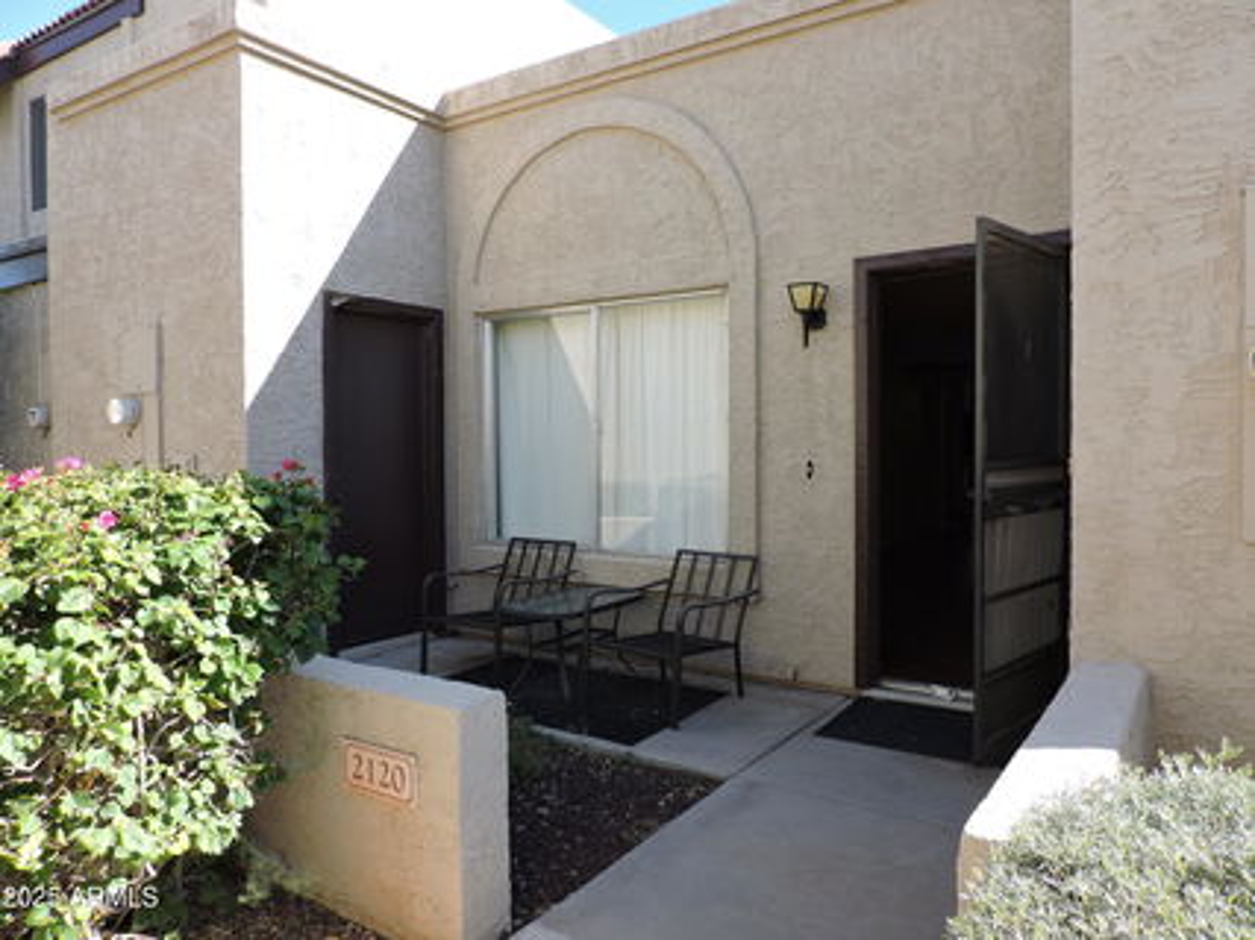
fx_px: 870
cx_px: 628
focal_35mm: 24
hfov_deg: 71.6
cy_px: 470
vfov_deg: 56.8
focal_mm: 4.3
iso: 100
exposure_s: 1/320
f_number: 3
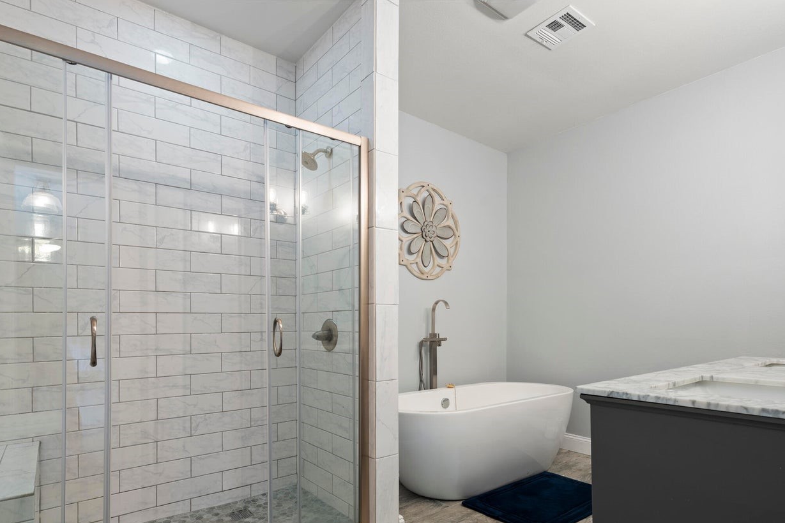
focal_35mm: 20
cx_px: 374
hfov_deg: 83.9
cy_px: 326
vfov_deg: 61.1
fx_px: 436
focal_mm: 16
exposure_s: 1
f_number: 9
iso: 250
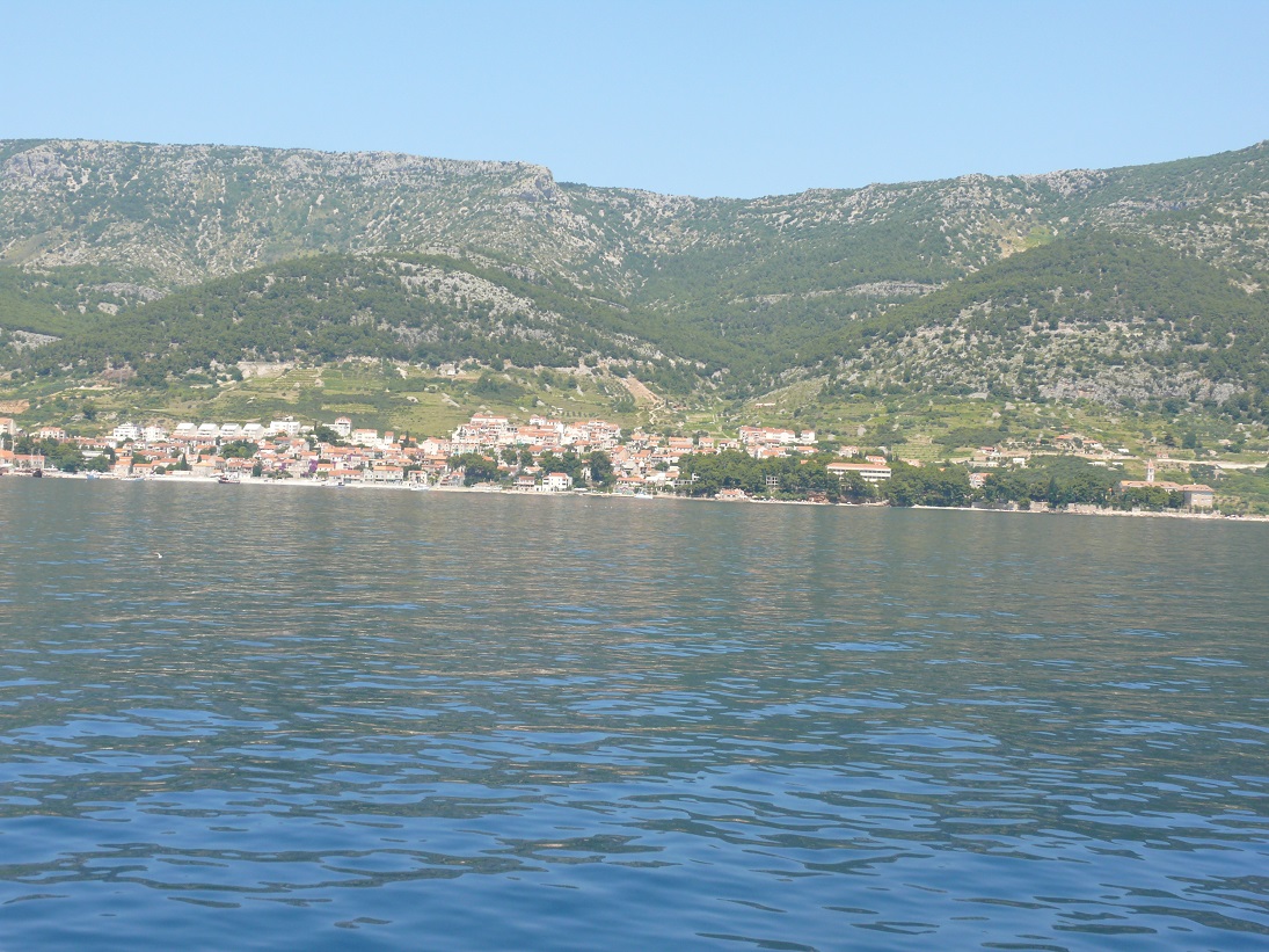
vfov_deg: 31.5
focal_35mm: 46
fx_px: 1686
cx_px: 634
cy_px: 476
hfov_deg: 41.2
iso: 100
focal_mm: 9.8
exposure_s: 1/250
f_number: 5.6
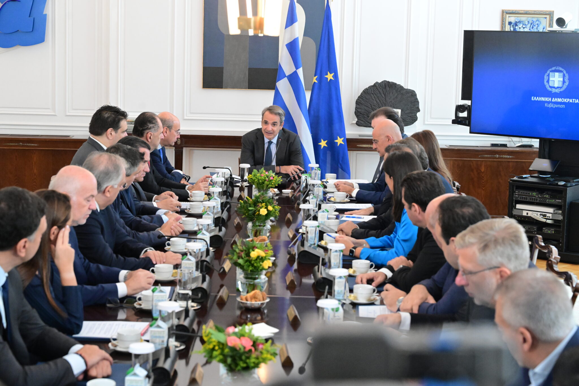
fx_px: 1126
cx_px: 290
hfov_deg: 28.8
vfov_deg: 19.5
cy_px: 193
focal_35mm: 70
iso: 8000
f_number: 5.6
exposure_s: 1/640
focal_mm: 70
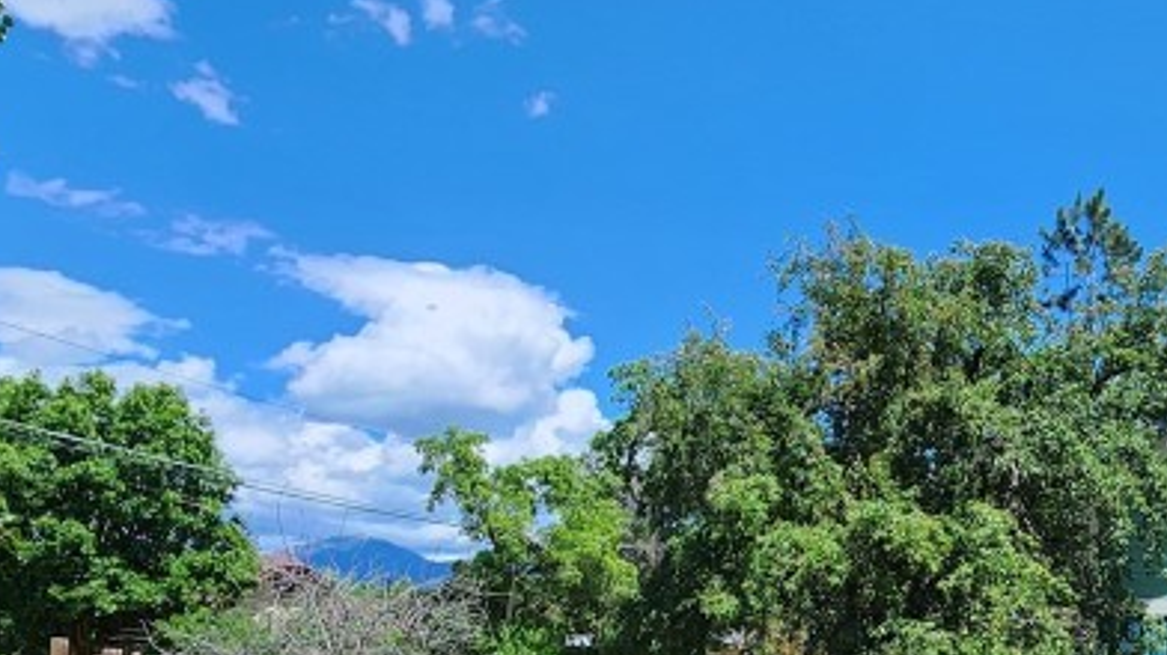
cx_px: 783
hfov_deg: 52.9
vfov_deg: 30.1
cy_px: 628
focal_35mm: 37
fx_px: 1144
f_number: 2.2
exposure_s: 1/1380
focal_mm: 2.2
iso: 50
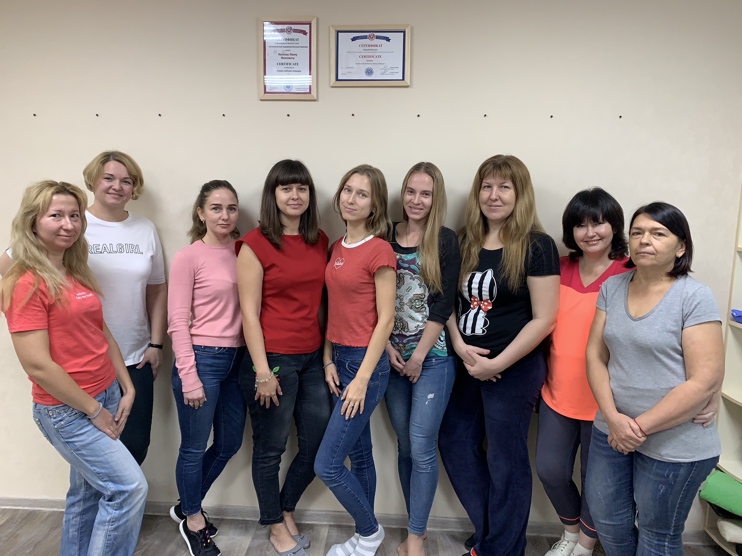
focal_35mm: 26
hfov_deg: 67.3
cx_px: 371
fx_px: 557
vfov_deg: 53.1
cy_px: 278
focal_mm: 4.25
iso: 100
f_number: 1.8
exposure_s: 1/60
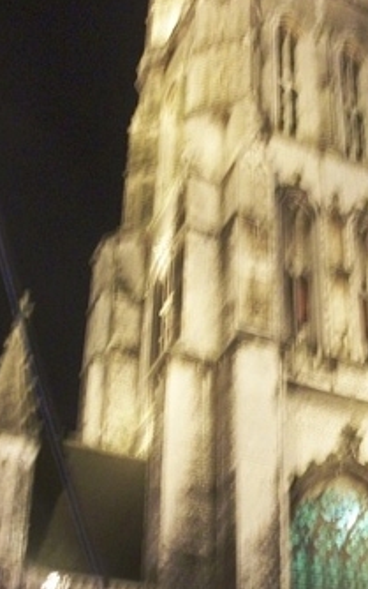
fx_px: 978
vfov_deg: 33.4
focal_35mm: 61
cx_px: 329
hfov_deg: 20.9
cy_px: 328
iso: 160
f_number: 2.9
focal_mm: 5.7
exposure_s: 1/2.5
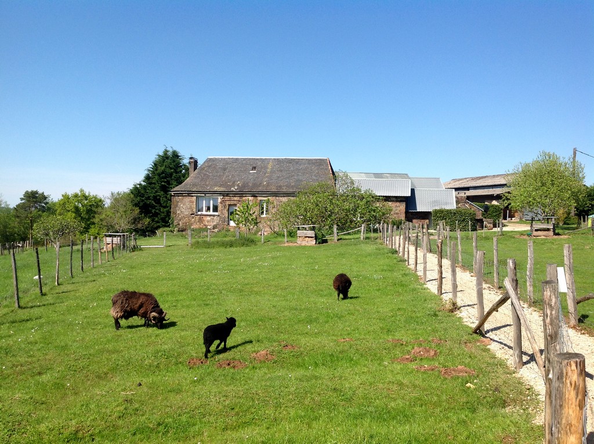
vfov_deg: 40.6
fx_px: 600
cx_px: 297
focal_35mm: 35
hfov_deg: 52.7
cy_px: 222
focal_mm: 4.28
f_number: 2.4
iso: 50
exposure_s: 1/1592
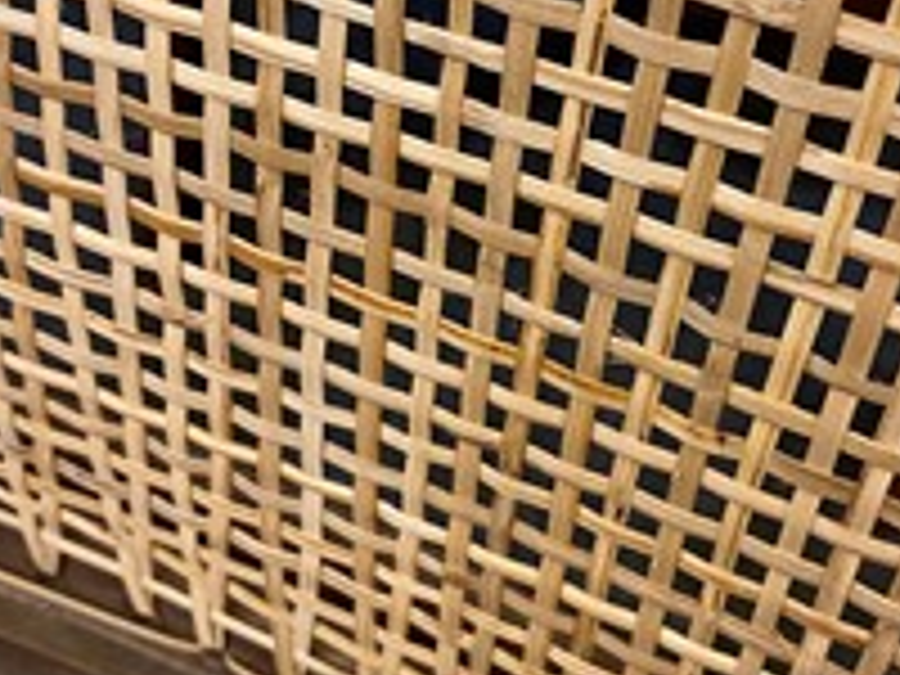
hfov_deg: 36.5
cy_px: 292
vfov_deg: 28.0
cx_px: 580
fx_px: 1352
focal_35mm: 52
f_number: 1.8
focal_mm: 4.25
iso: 250
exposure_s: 1/50
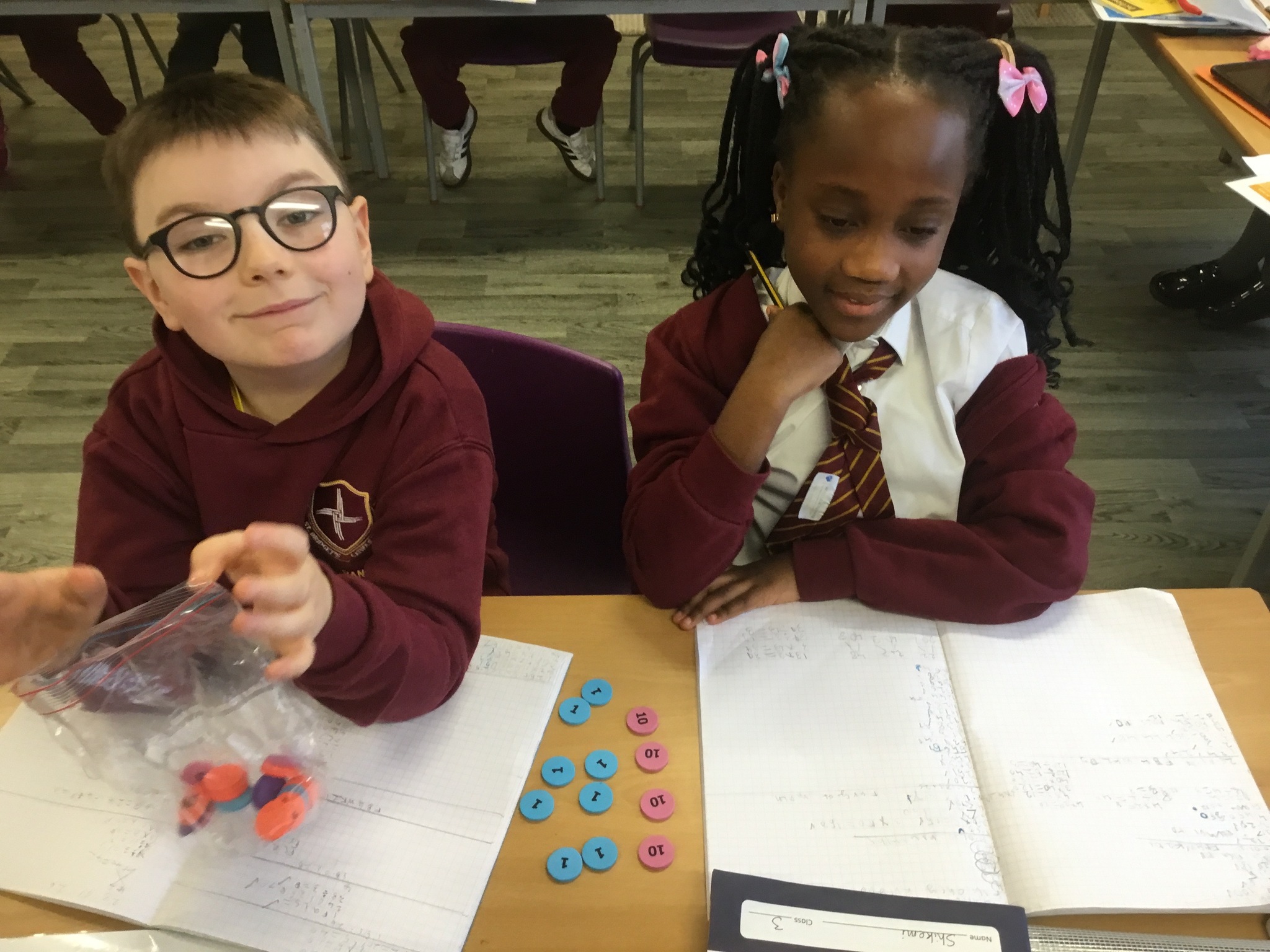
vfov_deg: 45.4
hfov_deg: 58.4
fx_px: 1137
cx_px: 635
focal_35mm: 31
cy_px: 476
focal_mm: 3.3
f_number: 2.4
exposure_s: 1/33
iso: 100
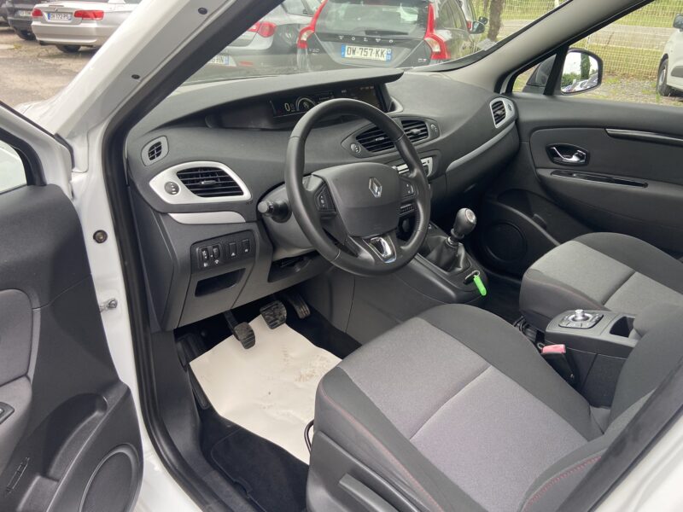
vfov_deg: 53.1
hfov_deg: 67.3
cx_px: 342
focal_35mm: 26
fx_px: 513
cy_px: 256
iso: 80
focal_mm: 4.25
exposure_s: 1/121
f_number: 1.8
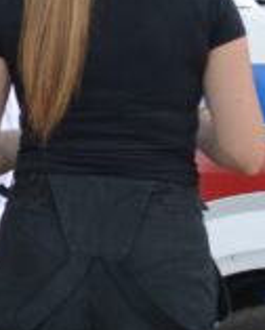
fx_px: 5088
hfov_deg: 2.9
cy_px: 34
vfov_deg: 3.7
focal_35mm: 520
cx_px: -589
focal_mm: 85
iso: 400
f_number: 5.6
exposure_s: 1/640
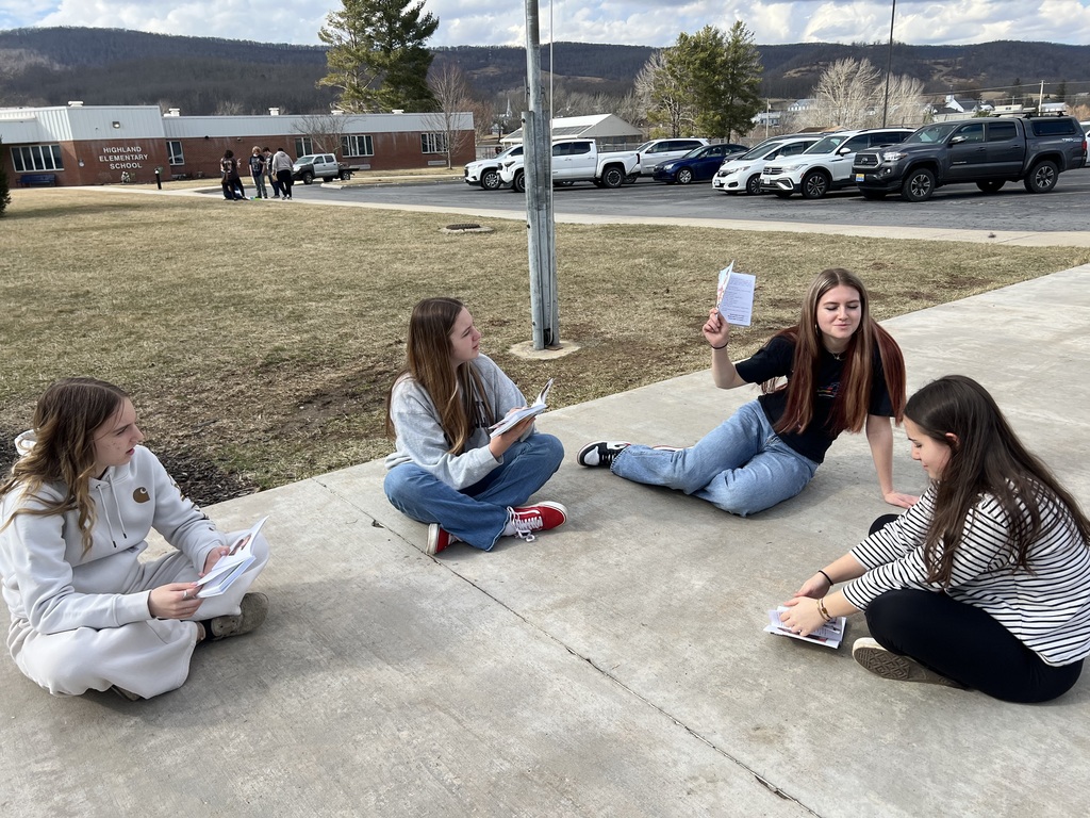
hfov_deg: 67.3
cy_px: 409
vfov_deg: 53.1
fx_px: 819
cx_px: 545
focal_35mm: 26
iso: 50
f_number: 1.5
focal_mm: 5.7
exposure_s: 1/2165
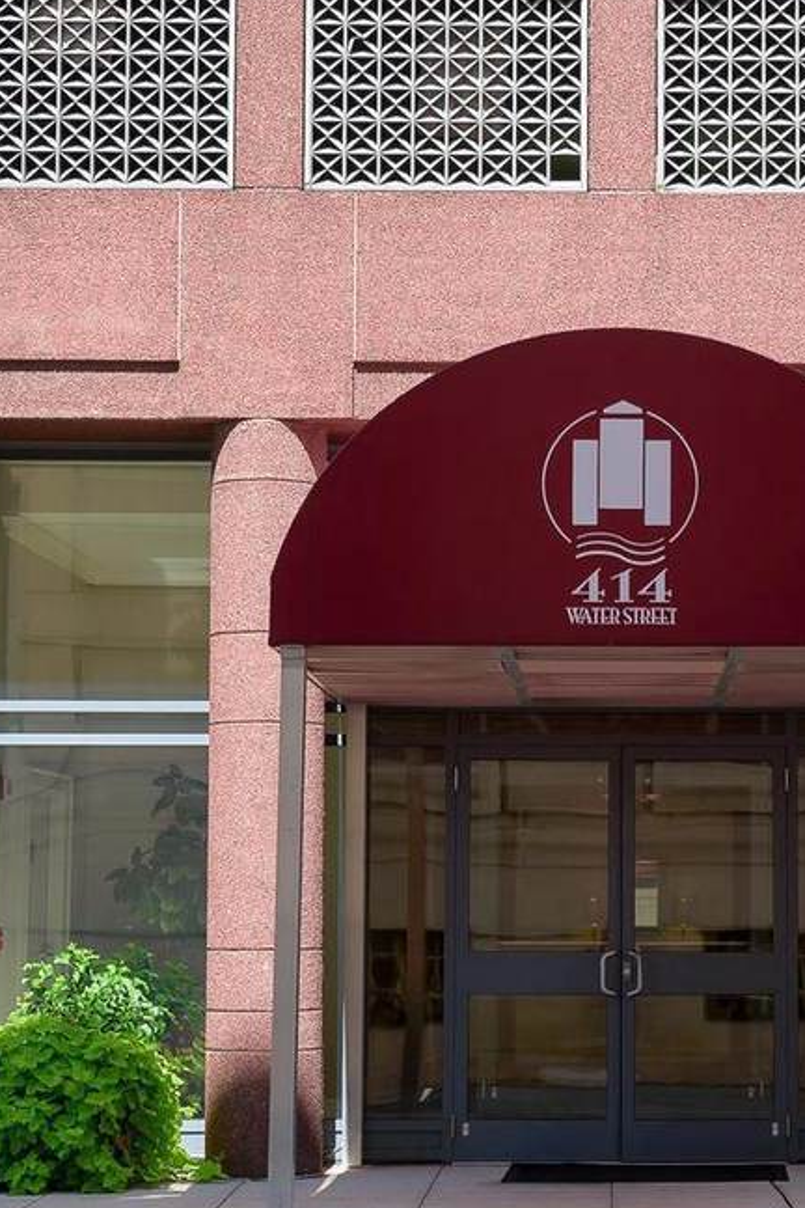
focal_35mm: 79
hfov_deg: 17.1
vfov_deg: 25.7
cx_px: 695
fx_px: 2650
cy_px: 680
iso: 250
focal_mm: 40
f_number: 5.6
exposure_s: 1/60
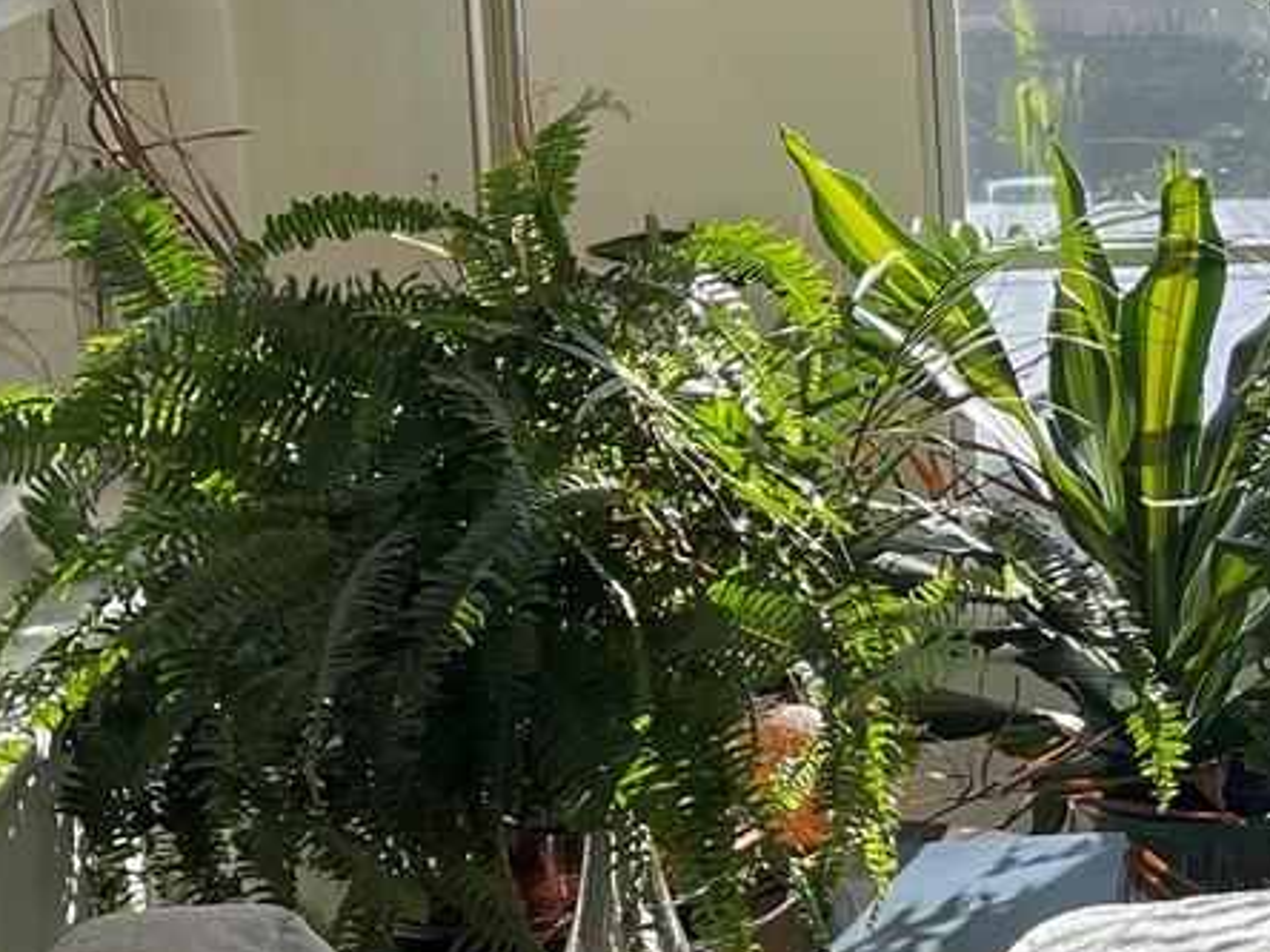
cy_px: 512
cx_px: 1931
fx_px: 3302
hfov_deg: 19.0
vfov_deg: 16.4
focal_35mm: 90
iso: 32
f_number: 1.6
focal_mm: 5.1
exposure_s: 1/410
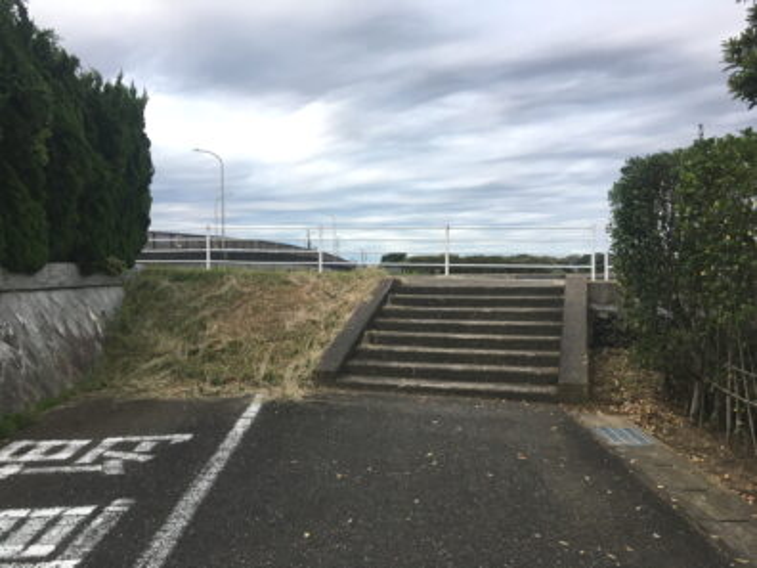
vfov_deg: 48.2
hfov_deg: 61.7
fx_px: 634
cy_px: 284
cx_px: 378
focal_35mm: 29
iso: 25
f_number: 2.2
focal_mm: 4.15
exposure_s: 1/30
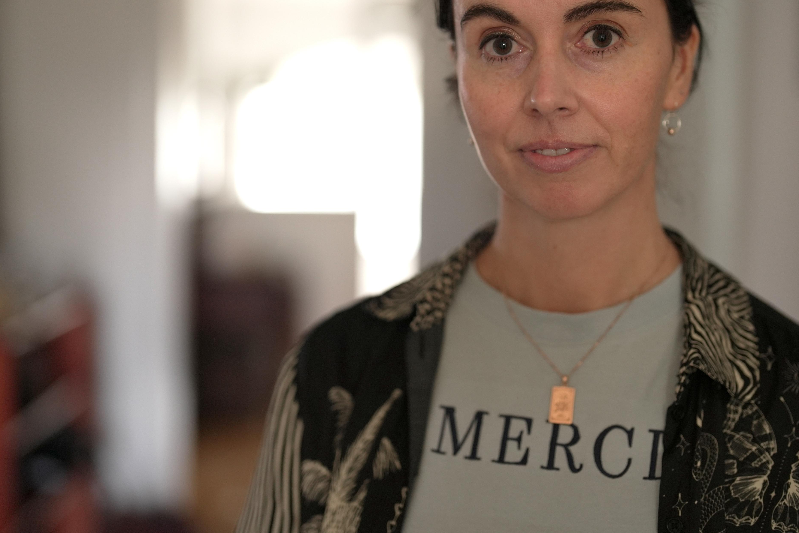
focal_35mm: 67
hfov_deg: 30.1
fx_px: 1487
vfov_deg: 20.3
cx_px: 441
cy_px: 192
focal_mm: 50
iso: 800
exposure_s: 1/160
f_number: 1.4
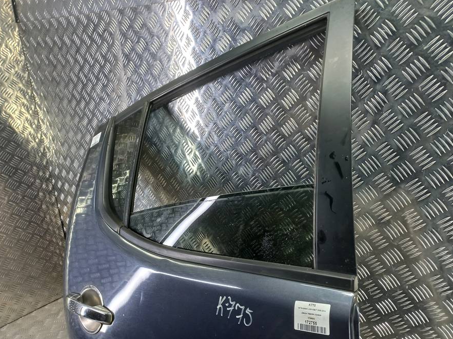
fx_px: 379
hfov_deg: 61.6
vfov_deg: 48.1
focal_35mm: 29
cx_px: 242
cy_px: 191
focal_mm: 4.6
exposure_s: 1/50
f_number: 1.8
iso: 80
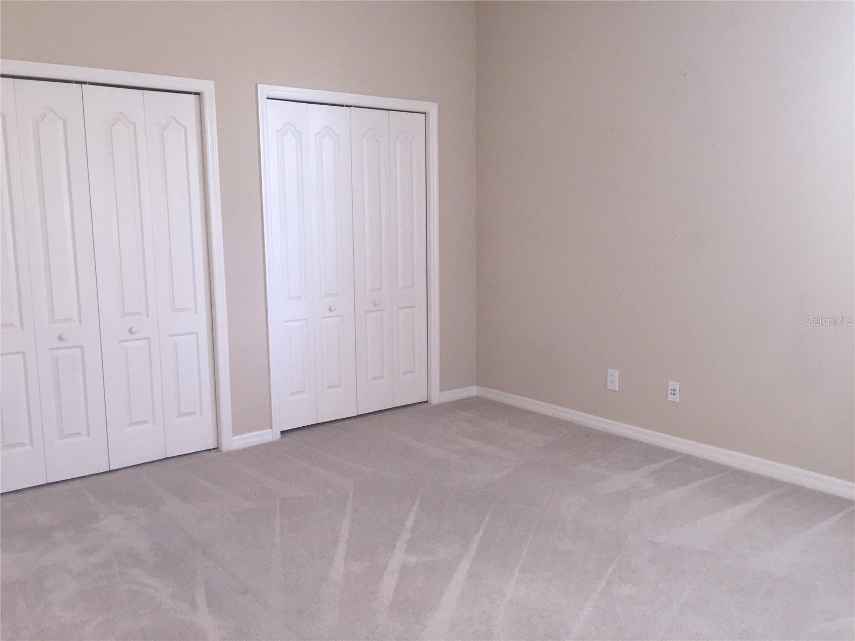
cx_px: 428
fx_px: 716
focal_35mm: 29
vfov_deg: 48.2
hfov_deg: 61.7
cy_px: 320
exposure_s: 1/30
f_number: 2.2
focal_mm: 4.15
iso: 160
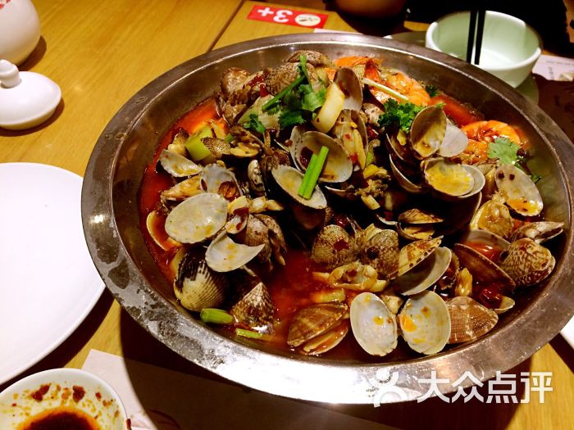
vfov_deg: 48.2
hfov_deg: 61.7
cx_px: 287
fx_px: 481
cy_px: 215
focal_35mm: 29
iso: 125
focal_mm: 4.15
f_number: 2.2
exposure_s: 1/33
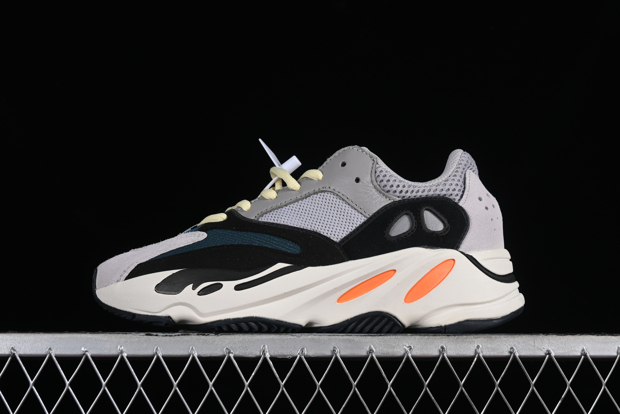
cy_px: 207
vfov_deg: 18.2
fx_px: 1292
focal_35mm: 75
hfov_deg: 27.0
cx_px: 310
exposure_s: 1/80
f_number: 8
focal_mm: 50
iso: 160
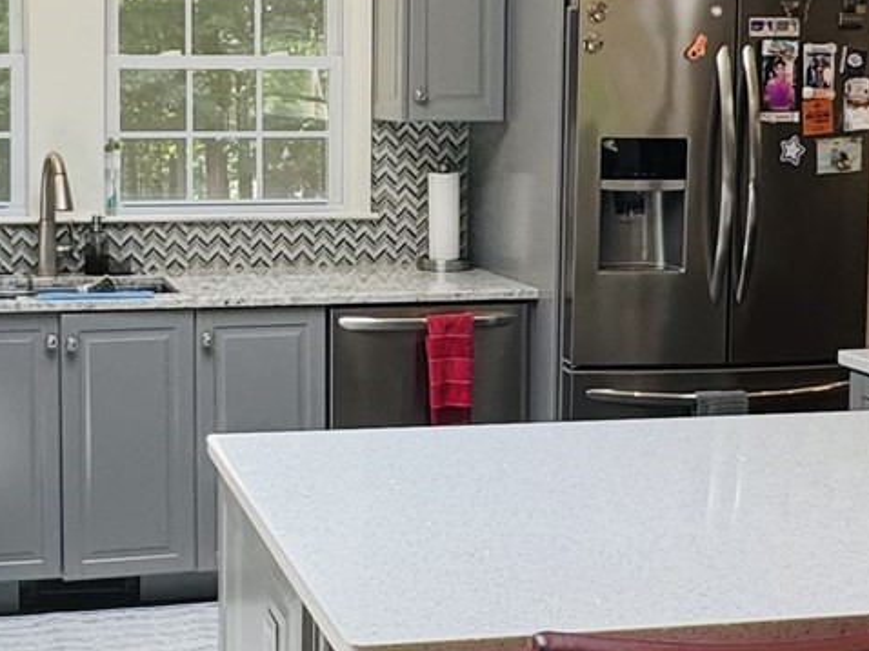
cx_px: 242
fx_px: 1505
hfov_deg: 31.7
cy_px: 187
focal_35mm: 60
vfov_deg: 24.2
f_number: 2.2
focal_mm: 2.22
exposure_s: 1/120
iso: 64
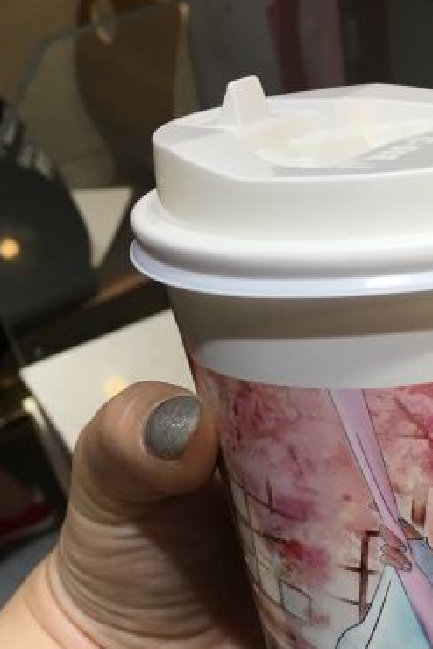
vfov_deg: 33.3
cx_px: 415
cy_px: 581
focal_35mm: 57
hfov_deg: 23.0
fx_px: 1027
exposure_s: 1/33
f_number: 2.2
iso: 32
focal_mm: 4.15
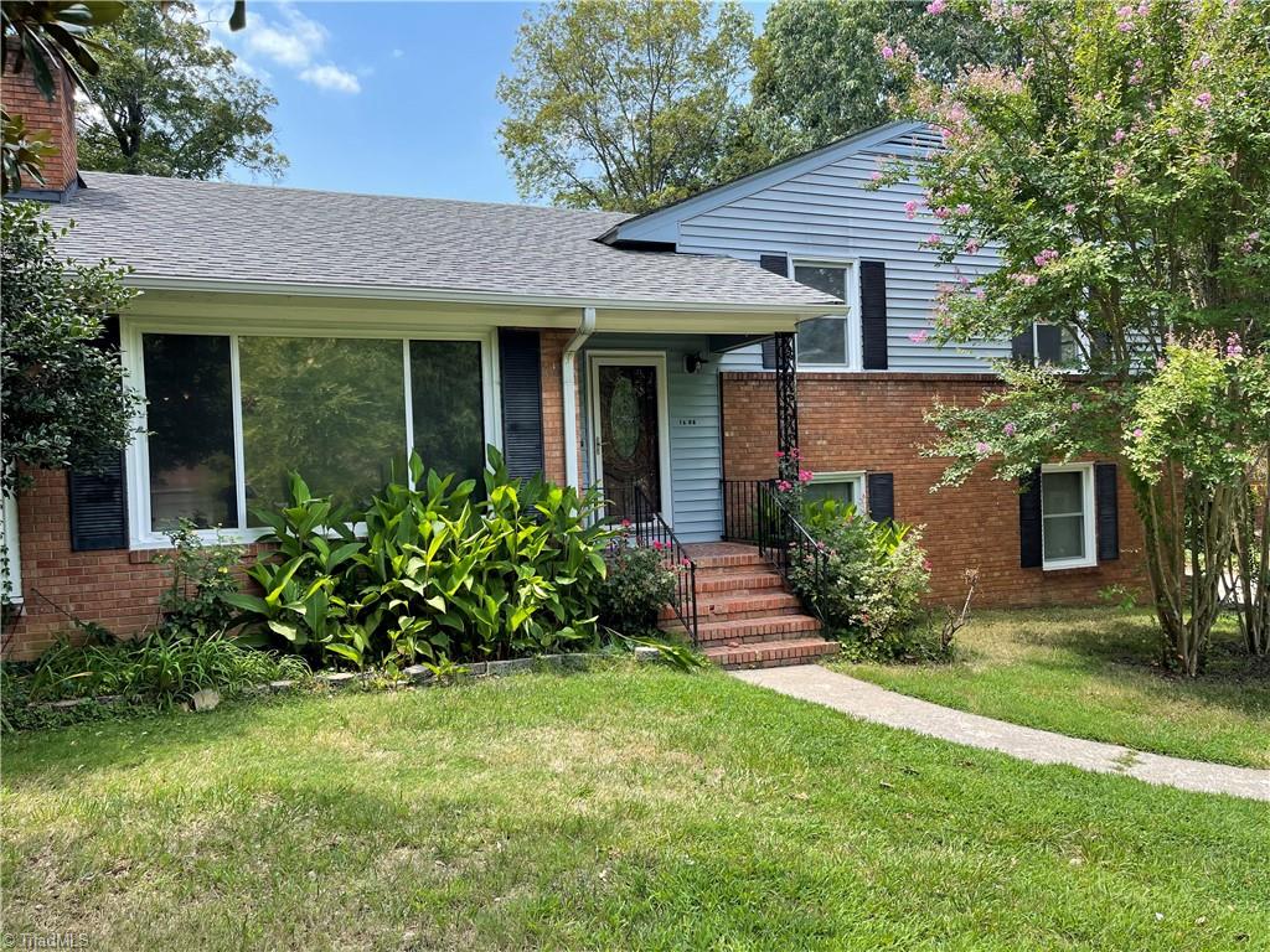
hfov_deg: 67.3
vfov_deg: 53.1
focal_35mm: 26
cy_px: 476
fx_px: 954
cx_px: 635
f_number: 1.6
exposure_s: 1/726
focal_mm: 5.1
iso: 32
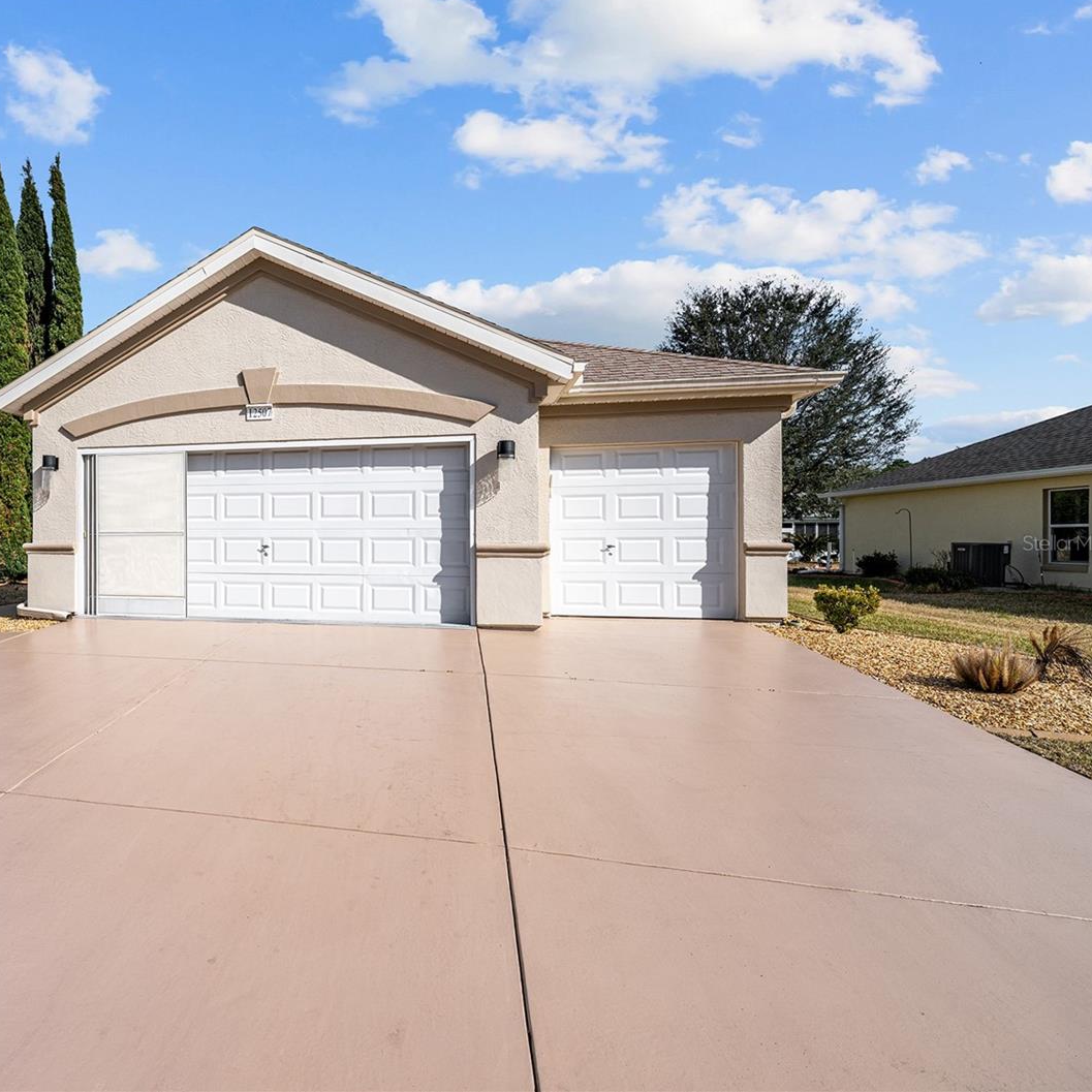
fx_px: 642
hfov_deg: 75.5
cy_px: 542
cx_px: 288
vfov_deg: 80.7
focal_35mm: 18
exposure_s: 1/1000
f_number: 8
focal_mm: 14
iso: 160
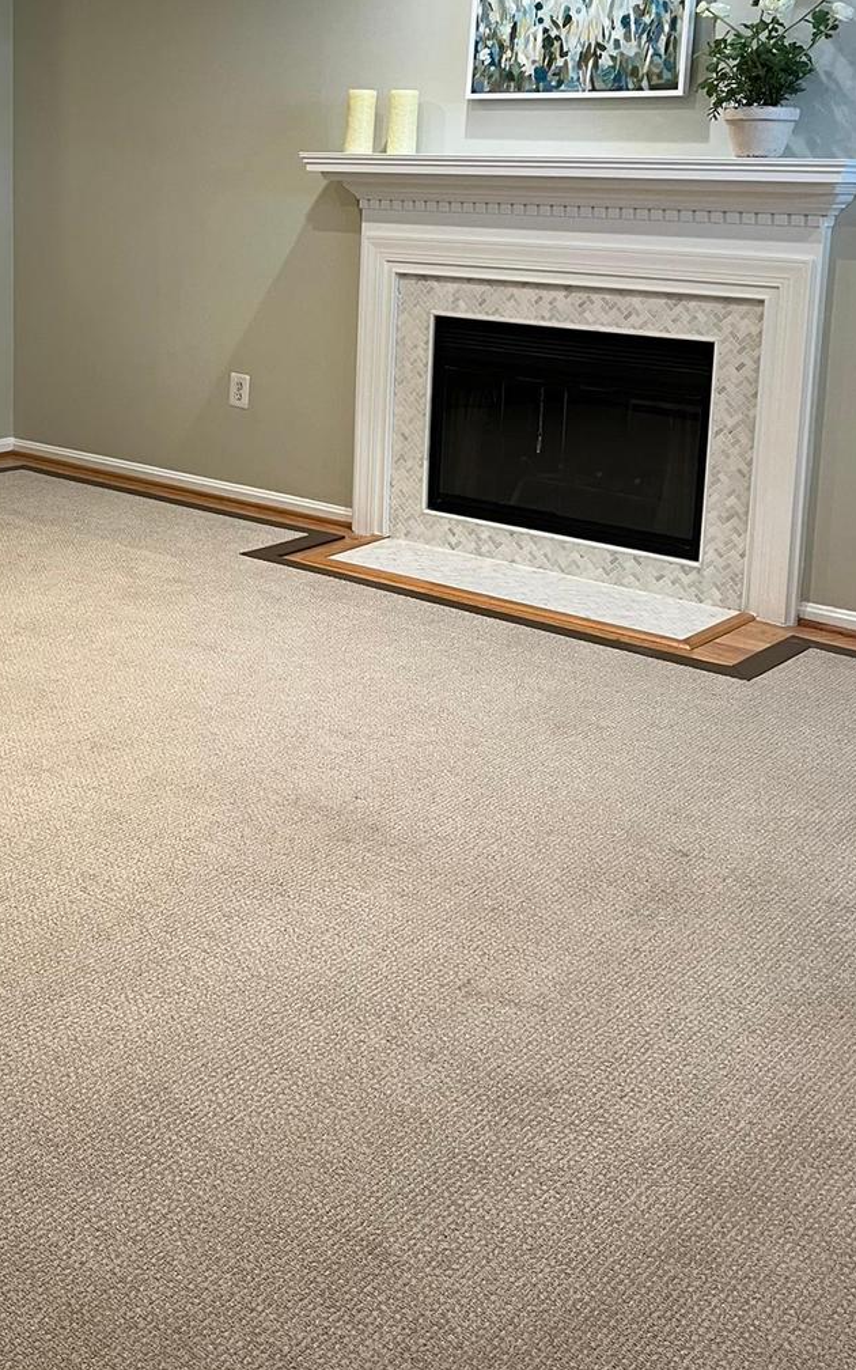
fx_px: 1568
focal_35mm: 42
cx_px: 113
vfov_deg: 45.8
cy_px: 366
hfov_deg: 29.5
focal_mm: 5.1
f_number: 1.6
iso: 100
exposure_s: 1/60
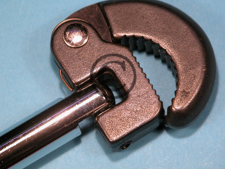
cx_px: 113
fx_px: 2243
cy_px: 76
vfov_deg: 4.3
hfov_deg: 5.7
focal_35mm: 345
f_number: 4.2
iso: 100
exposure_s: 1/28.4
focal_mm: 71.2
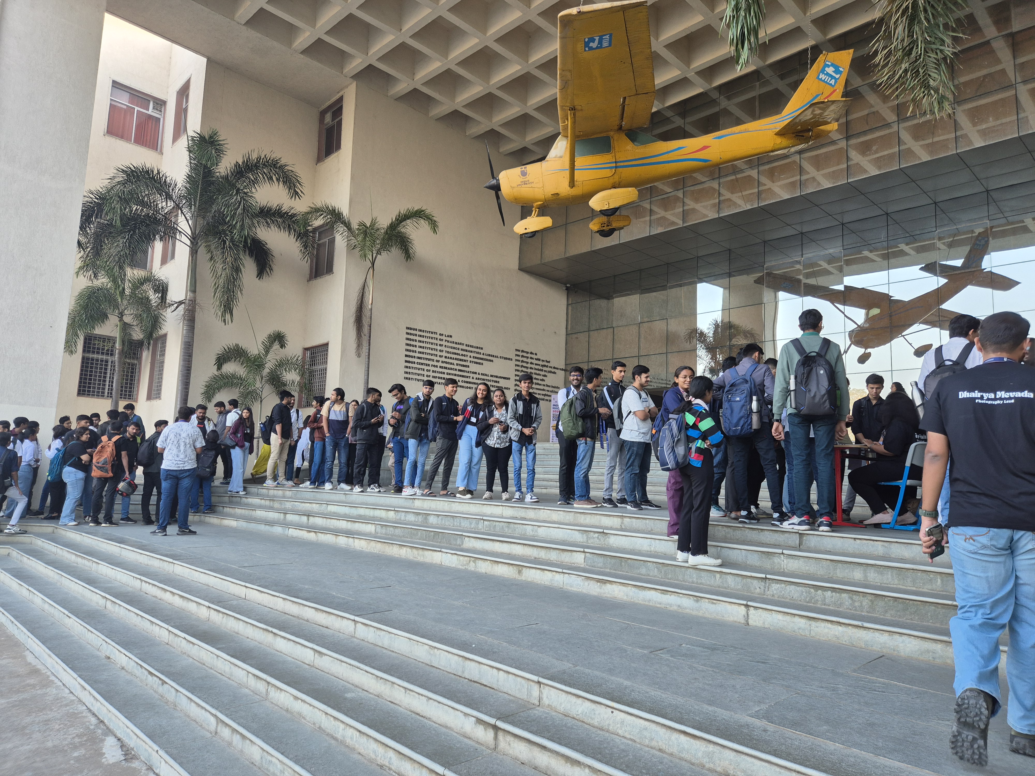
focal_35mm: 23
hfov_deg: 73.9
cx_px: 518
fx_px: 688
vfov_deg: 58.9
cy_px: 388
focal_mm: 5.4
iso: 64
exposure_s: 1/180
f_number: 1.8
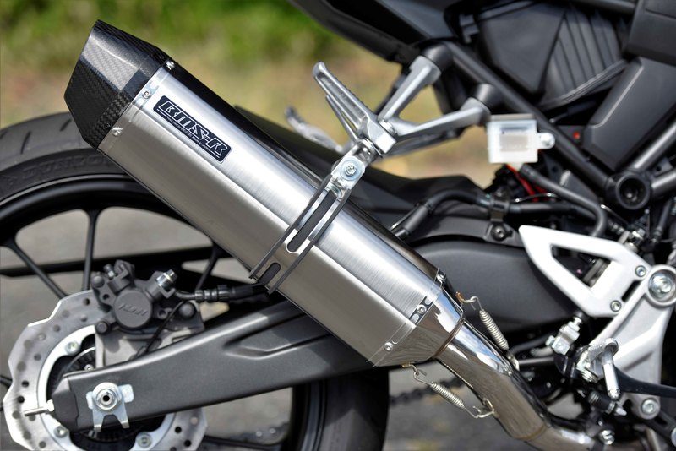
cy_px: 226
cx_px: 338
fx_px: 1972
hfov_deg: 19.4
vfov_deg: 13.1
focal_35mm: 105
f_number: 2.8
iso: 200
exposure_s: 1/2000
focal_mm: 105
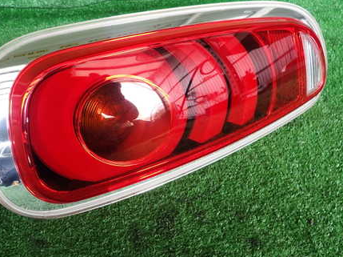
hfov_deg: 52.6
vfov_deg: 40.5
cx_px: 159
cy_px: 108
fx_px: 347
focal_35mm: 35
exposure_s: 1/60
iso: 100
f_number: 2
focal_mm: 4.5
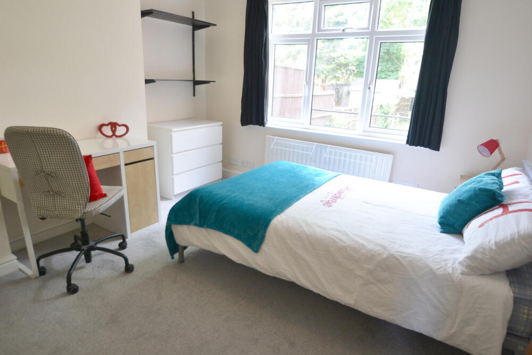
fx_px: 310
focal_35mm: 21
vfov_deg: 59.5
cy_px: 178
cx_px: 266
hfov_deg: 81.2
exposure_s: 1/60
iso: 560
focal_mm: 14
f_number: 3.8
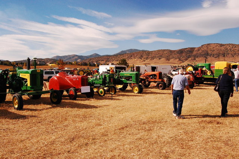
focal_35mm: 28
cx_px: 120
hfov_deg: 64.6
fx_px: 189
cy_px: 80
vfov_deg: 45.6
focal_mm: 19
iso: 800
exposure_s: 1/800
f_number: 14
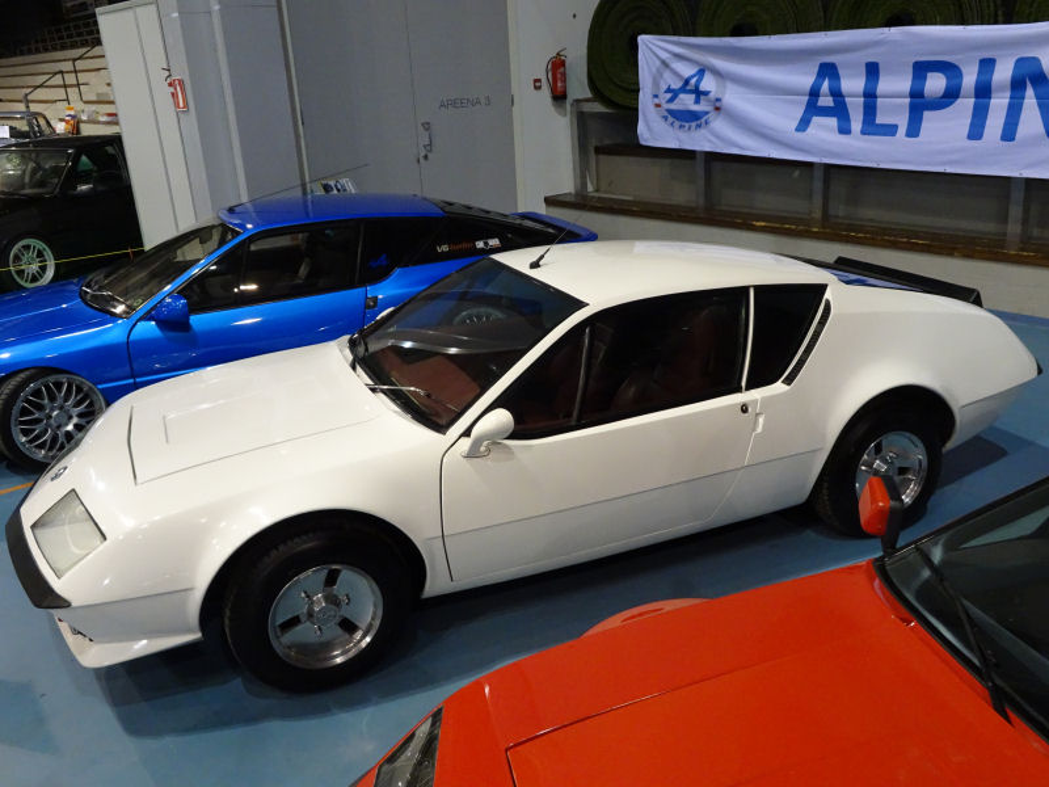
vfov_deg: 48.2
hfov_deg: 61.7
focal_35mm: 29
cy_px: 394
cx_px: 524
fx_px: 879
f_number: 3.5
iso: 640
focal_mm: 4.92
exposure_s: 1/30
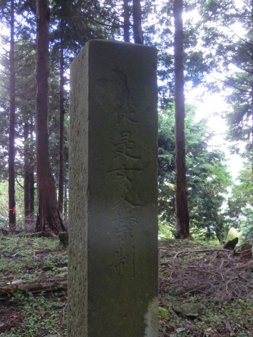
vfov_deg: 46.8
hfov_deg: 36.0
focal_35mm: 40
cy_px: 168
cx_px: 126
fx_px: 390
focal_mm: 7.3
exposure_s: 1/25
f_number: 3.7
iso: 200
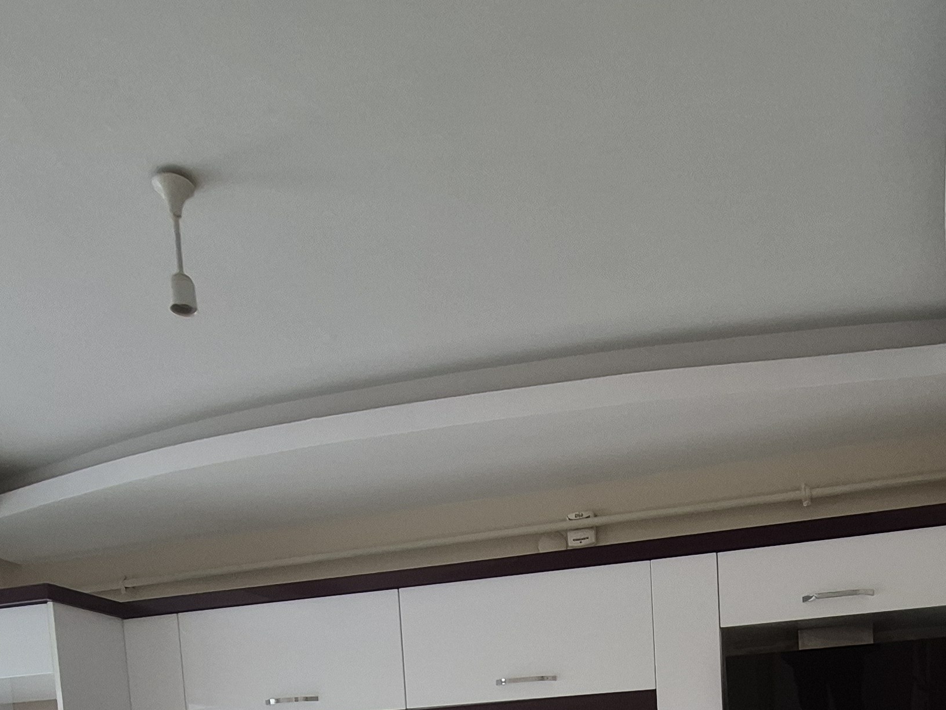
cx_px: 604
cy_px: 863
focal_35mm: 32
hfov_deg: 56.0
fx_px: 875
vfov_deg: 34.7
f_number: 2.2
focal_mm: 1.74
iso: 160
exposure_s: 1/50
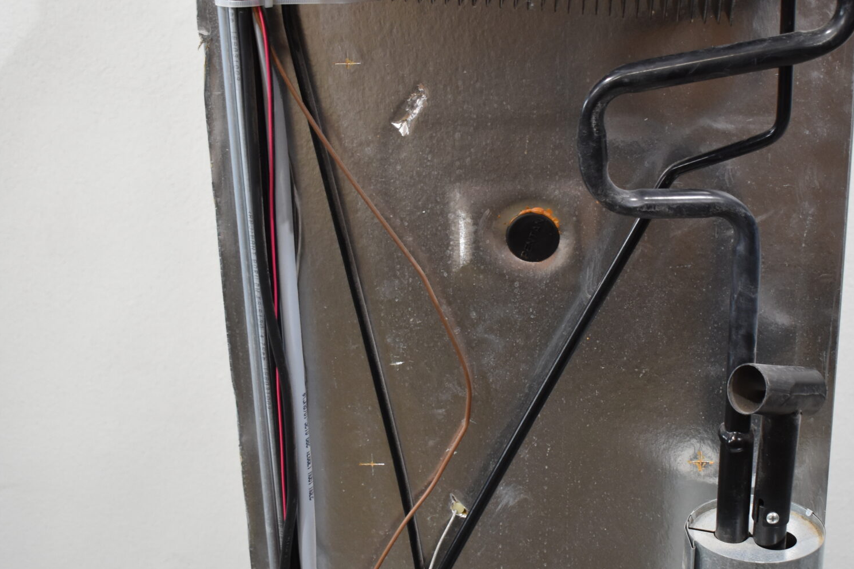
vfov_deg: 21.9
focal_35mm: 62
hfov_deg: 32.2
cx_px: 528
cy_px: 332
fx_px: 1471
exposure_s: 1/125
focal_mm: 24
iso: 800
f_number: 3.8
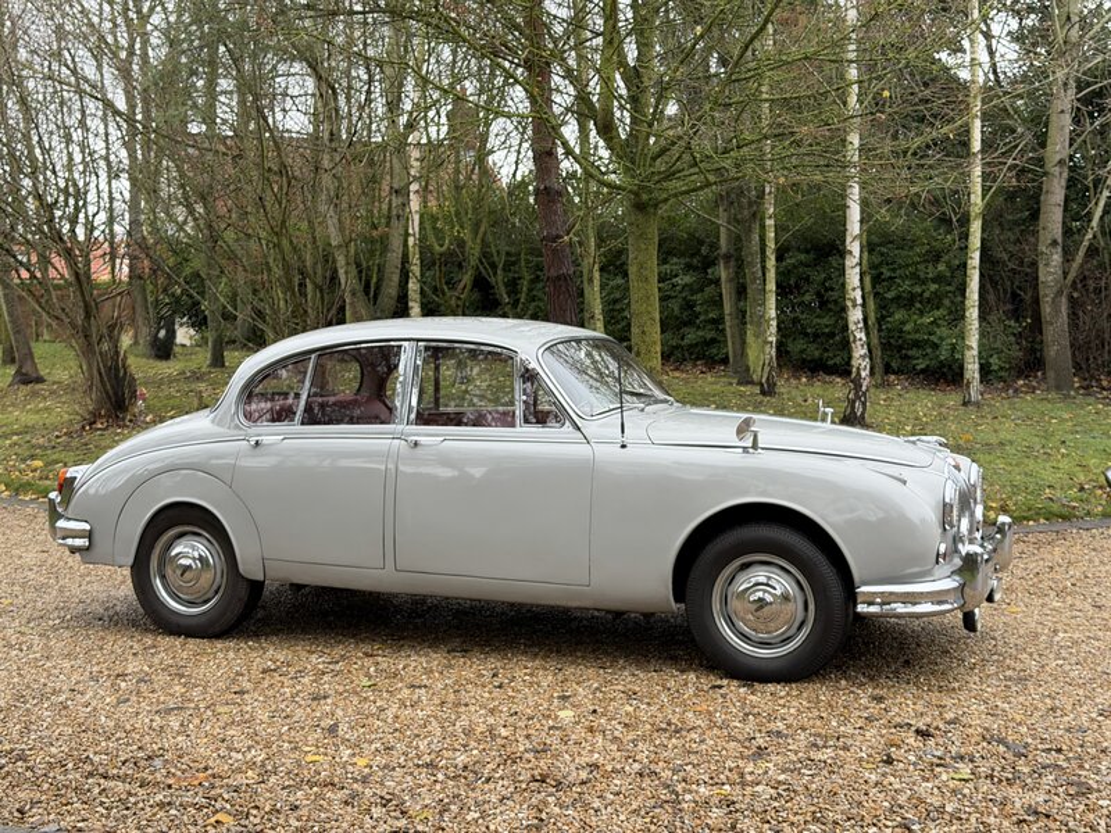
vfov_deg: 30.3
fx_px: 1541
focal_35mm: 48
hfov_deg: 39.7
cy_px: 416
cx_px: 556
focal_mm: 6.76
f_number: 1.78
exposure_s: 1/122
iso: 64
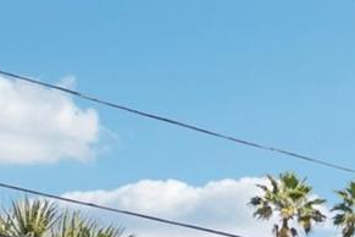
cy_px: 546
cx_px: 743
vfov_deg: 12.6
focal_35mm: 88
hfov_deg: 16.5
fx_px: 868
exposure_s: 1/500
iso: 400
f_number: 8
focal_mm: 16
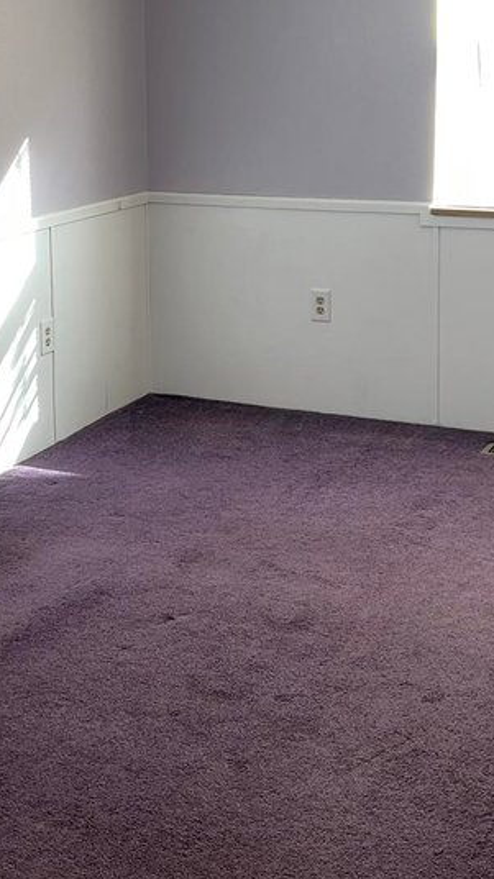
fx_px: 1399
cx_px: 206
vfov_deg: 34.3
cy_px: 235
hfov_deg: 20.0
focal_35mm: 60
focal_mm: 5.7
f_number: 1.5
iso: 32
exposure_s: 1/37
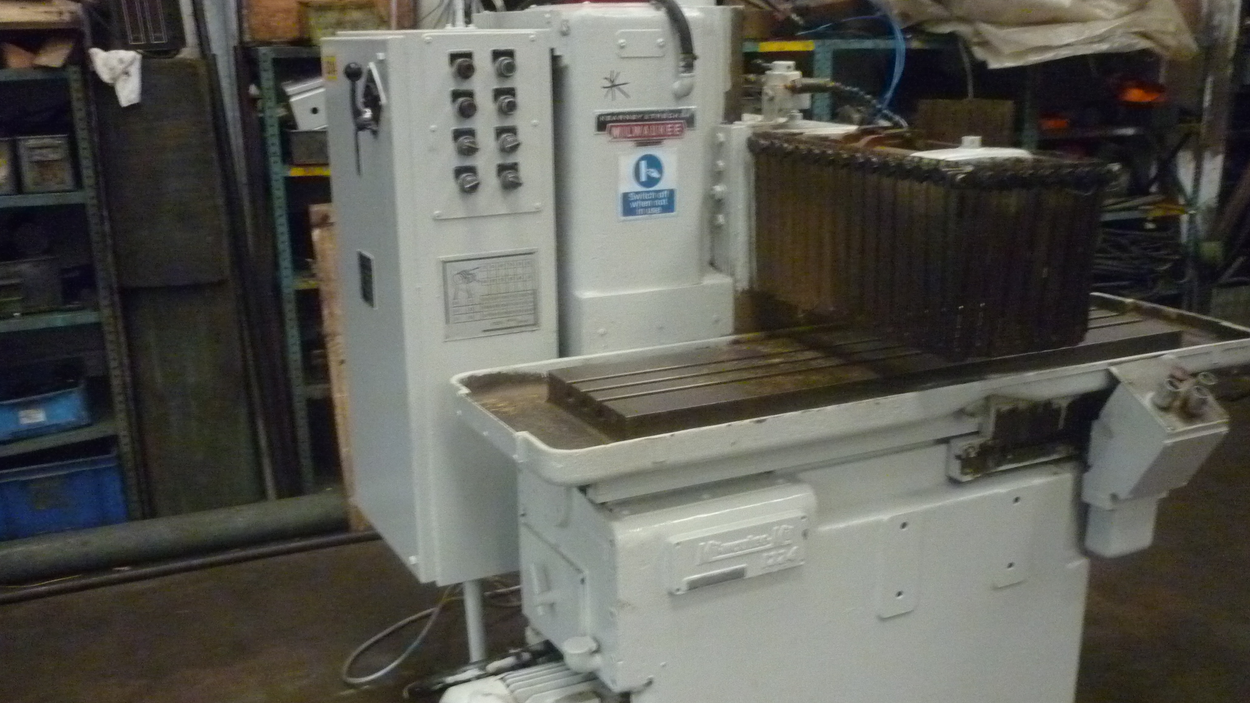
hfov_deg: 55.3
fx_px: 1193
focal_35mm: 36
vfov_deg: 32.7
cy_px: 417
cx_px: 625
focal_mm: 5.5
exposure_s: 1/13
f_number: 2.8
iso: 800
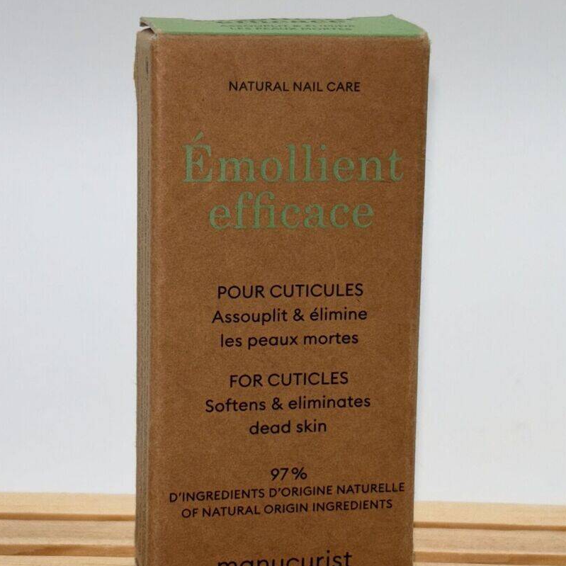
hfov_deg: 18.9
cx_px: 285
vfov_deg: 18.9
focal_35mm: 92
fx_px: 1702
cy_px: 259
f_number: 1.6
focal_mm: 5.96
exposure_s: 1/393
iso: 32
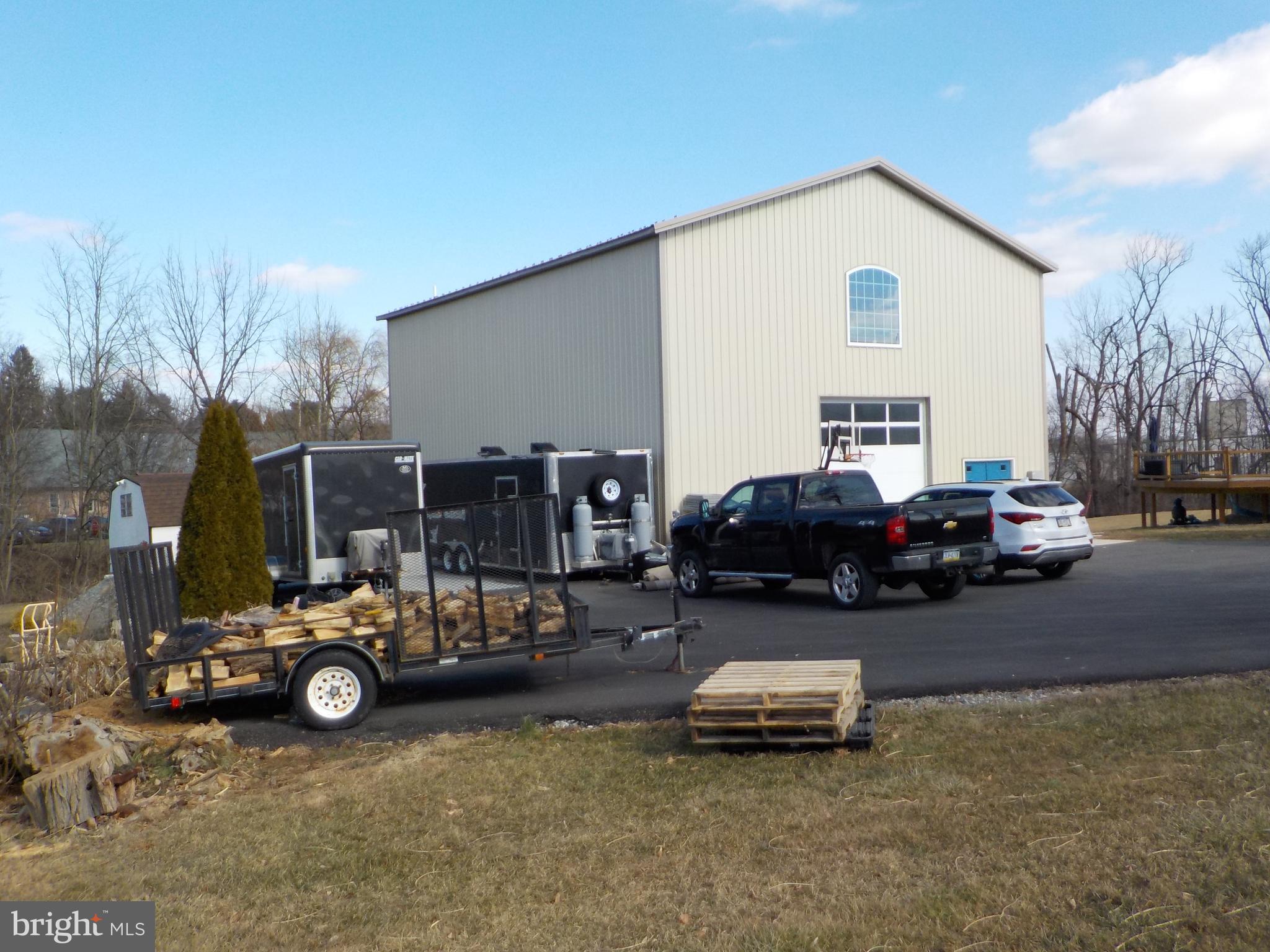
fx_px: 1101
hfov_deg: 60.0
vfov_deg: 46.8
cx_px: 635
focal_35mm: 30
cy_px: 476
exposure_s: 1/800
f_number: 3.3
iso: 125
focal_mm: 4.1
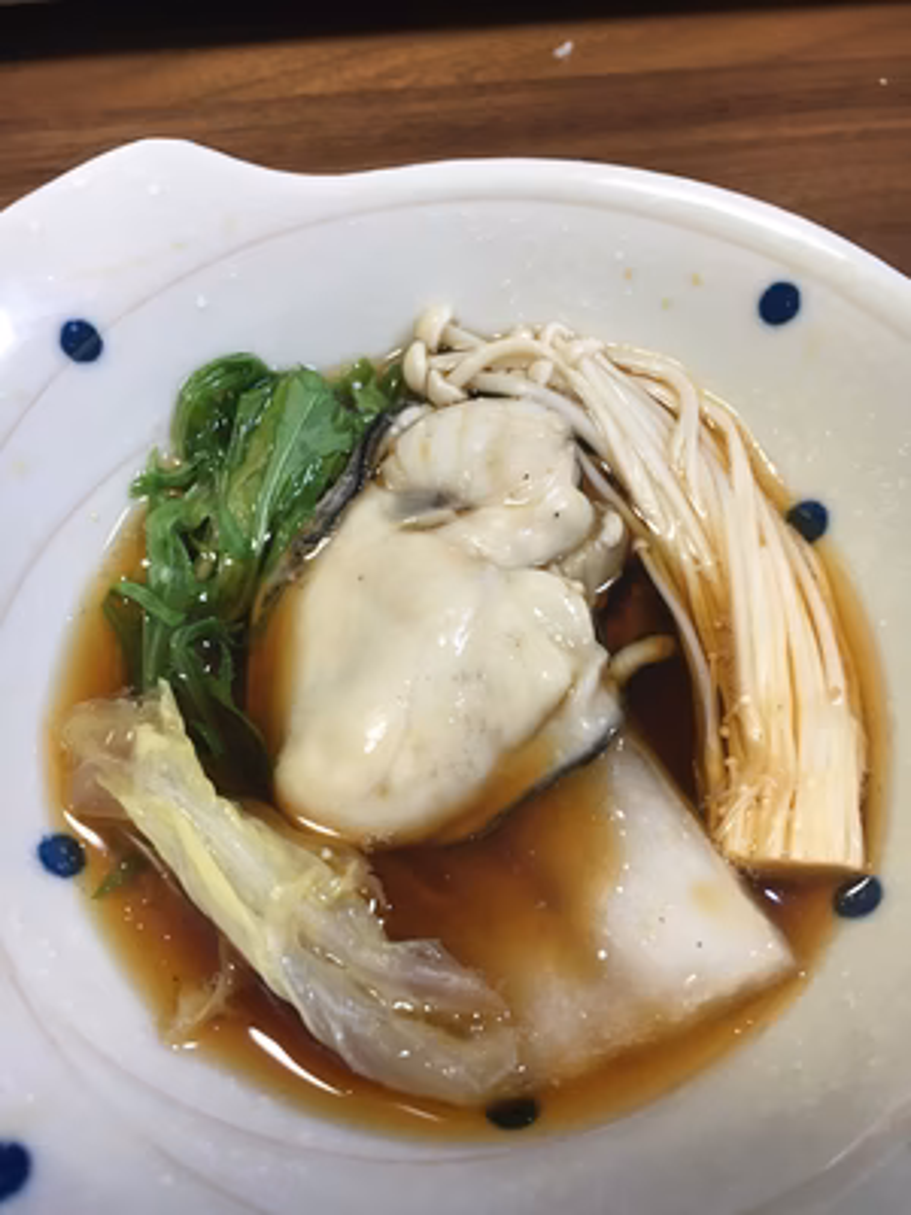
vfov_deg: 61.7
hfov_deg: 48.2
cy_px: 608
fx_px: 1018
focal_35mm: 29
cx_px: 456
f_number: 2.2
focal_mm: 4.15
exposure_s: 1/30
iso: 50
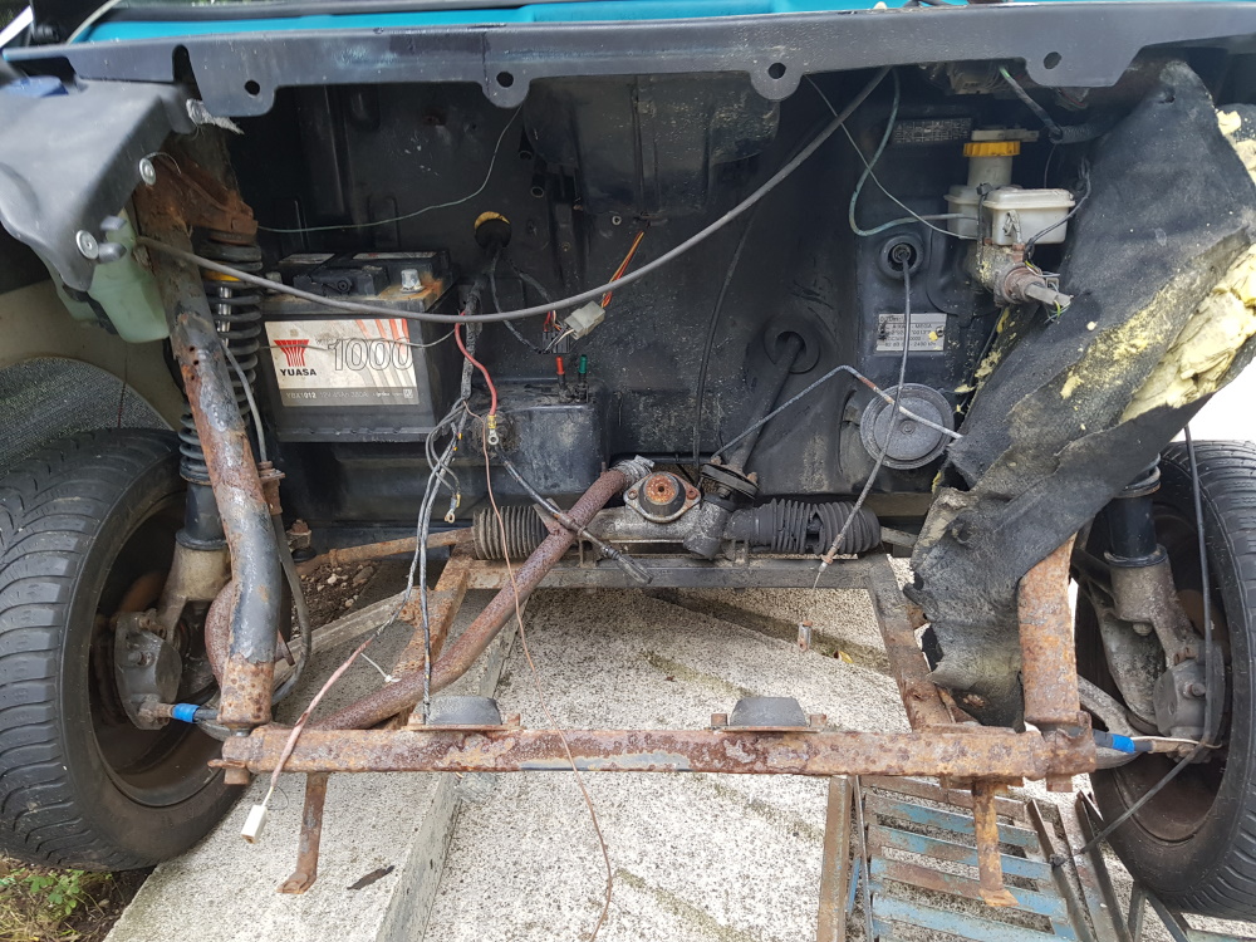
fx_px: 943
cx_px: 628
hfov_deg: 67.3
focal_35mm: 26
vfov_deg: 53.1
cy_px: 471
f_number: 1.7
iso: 80
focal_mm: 4.3
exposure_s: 1/50
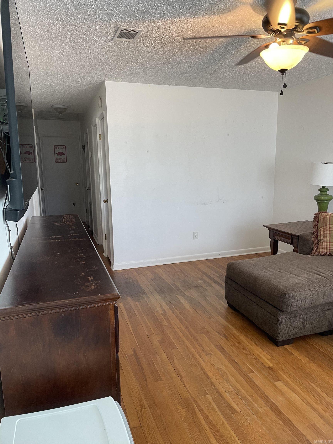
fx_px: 333
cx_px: 166
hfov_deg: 53.1
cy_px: 222
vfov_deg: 67.3
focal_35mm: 26
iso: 100
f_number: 1.6
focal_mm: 4.2
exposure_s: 1/60
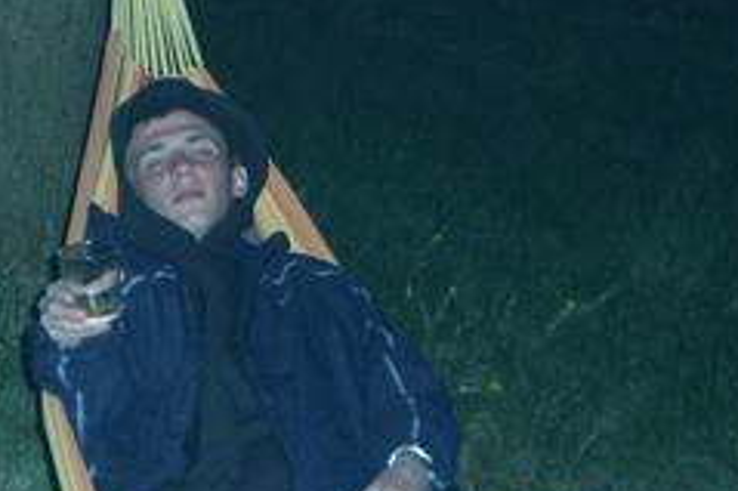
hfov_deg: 19.0
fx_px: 2171
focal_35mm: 106
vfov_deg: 12.9
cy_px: 114
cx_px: 86
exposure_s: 1/60
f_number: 2.7
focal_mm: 6.2
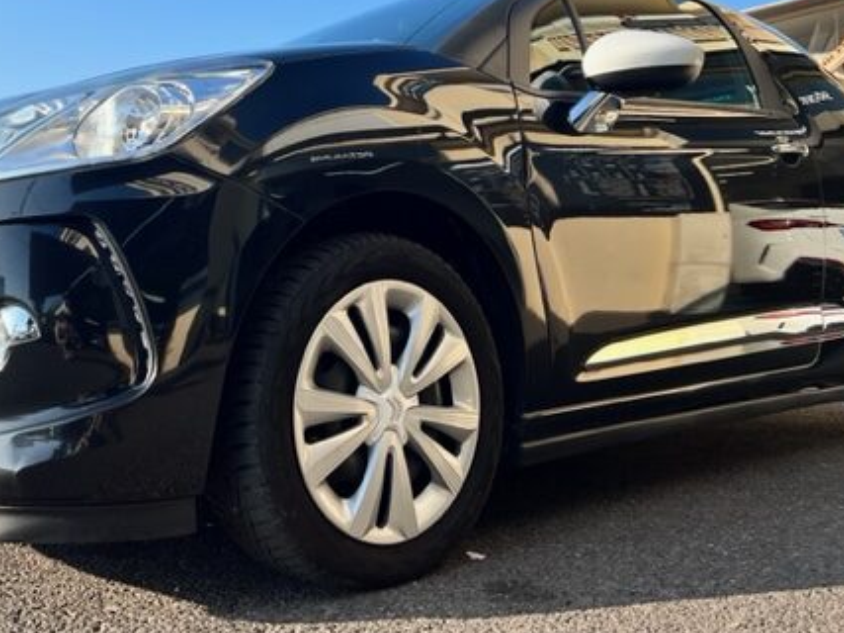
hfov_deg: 47.6
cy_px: 194
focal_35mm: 39
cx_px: 334
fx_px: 951
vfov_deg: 36.3
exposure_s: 1/1869
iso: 50
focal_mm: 5.7
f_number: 1.5
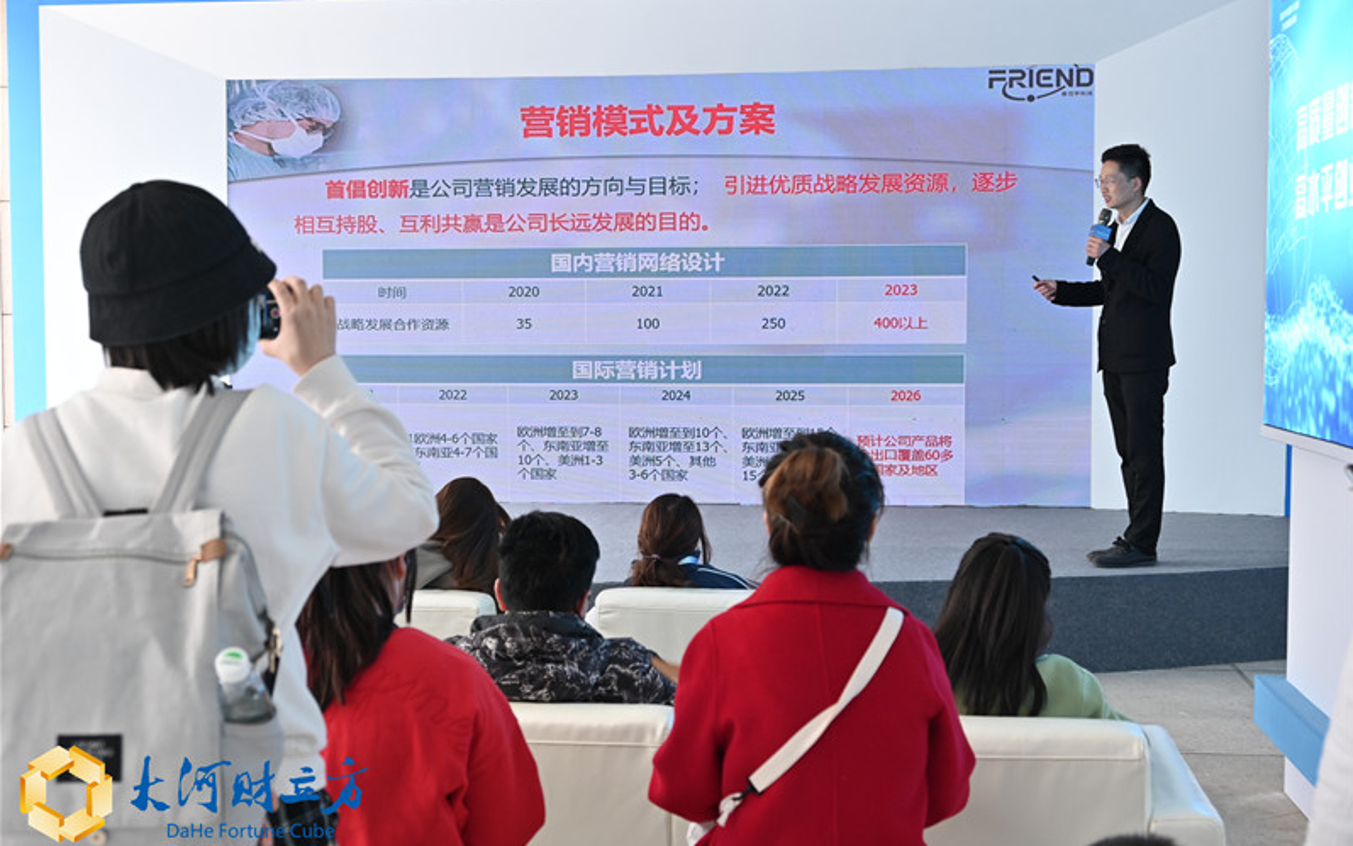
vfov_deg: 26.9
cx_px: 676
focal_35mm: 48
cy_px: 419
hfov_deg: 41.8
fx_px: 1770
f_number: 5.3
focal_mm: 47
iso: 640
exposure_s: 1/80
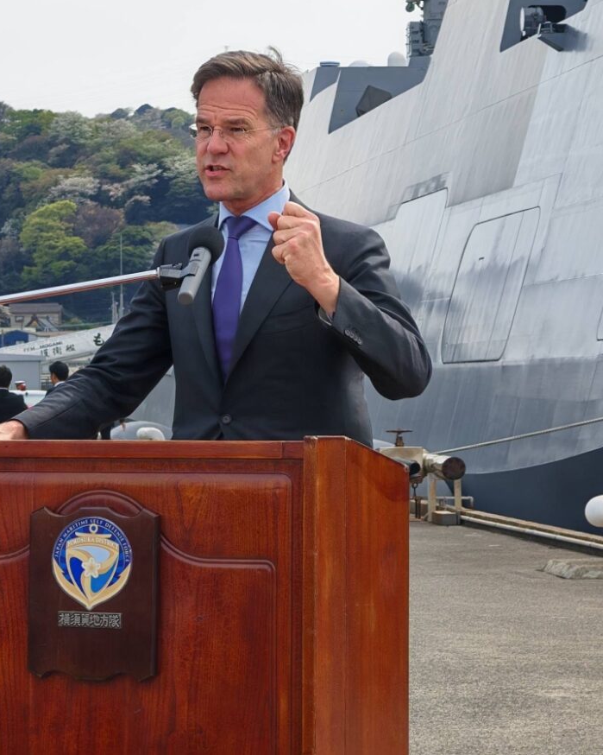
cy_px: 378
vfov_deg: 12.9
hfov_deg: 10.4
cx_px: 280
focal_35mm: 149
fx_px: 3324
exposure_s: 1/840
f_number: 3
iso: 50
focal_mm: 14.92
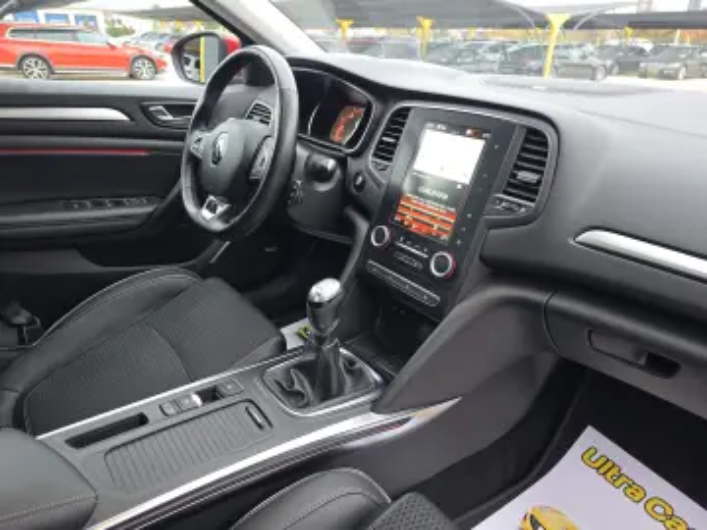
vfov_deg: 58.9
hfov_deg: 73.9
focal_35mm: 23
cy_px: 265
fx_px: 470
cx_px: 354
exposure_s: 1/55
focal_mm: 6.25
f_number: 1.7
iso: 250
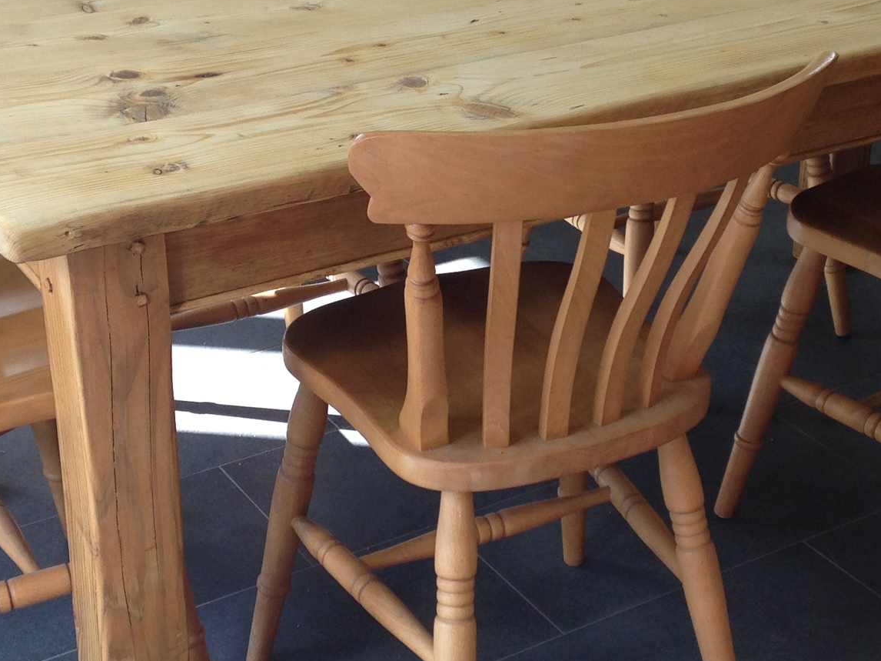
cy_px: 304
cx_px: 503
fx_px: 1832
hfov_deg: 27.0
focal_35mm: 72
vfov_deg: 20.4
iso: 64
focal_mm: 4.12
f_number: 2.4
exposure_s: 1/120
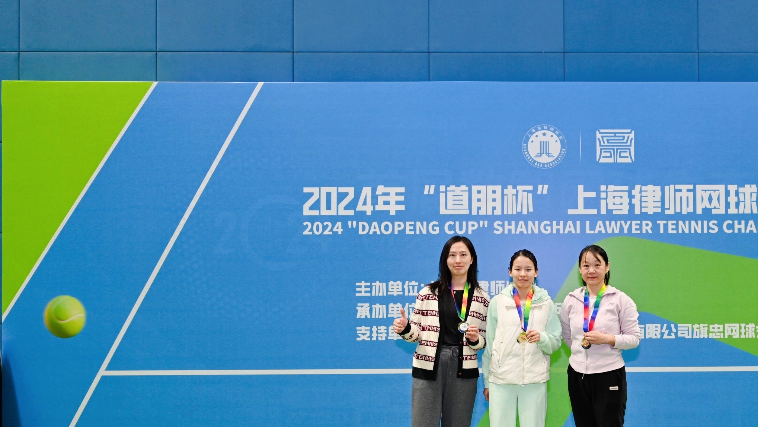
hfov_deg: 52.0
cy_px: 285
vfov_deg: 31.7
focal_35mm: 37
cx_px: 556
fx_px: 744
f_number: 2.8
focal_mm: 24
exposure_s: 1/200
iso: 280
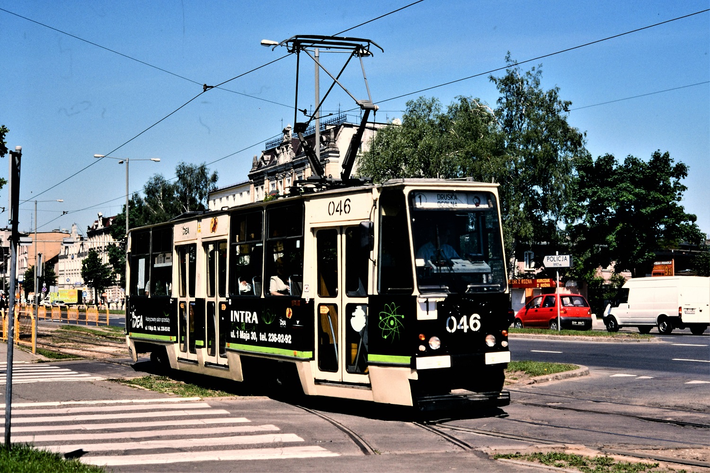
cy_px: 236
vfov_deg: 22.6
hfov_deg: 33.4
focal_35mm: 60
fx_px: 1183
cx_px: 355
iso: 100
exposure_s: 13
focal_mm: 60
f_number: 22
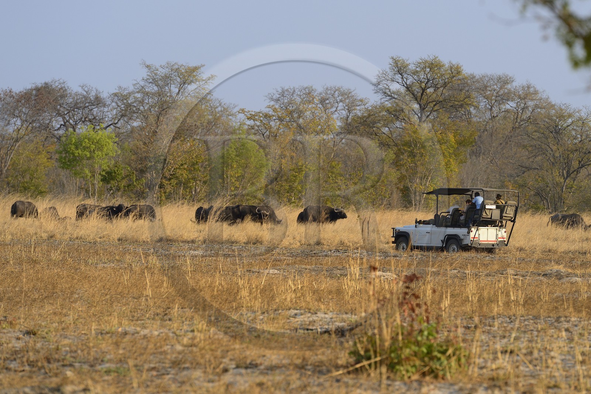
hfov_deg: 7.6
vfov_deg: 5.1
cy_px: 197
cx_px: 296
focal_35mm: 270
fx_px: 4430
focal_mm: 270
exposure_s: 1/640
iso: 400
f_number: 7.1
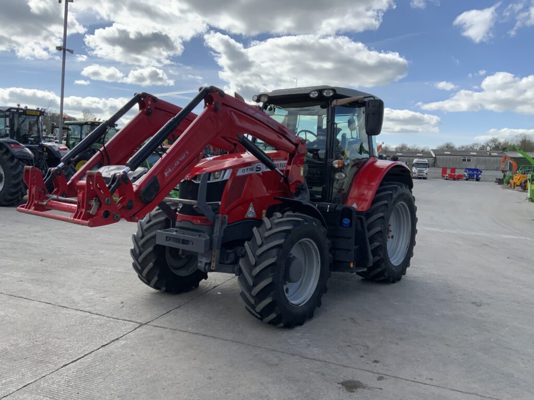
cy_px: 200
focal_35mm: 29
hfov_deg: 61.7
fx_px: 447
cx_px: 267
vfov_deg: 48.2
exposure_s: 1/1786
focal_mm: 3
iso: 16
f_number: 1.8
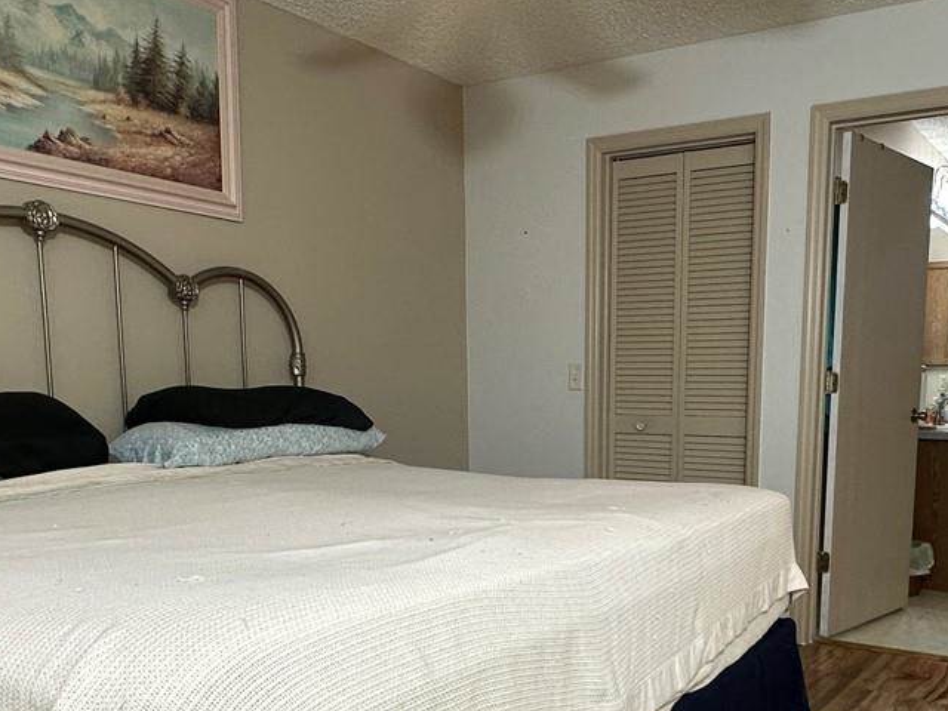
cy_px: 524
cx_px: 601
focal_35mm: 35
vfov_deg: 39.7
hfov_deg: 52.0
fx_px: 959
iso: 160
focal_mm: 2.22
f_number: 2.2
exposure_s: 1/120
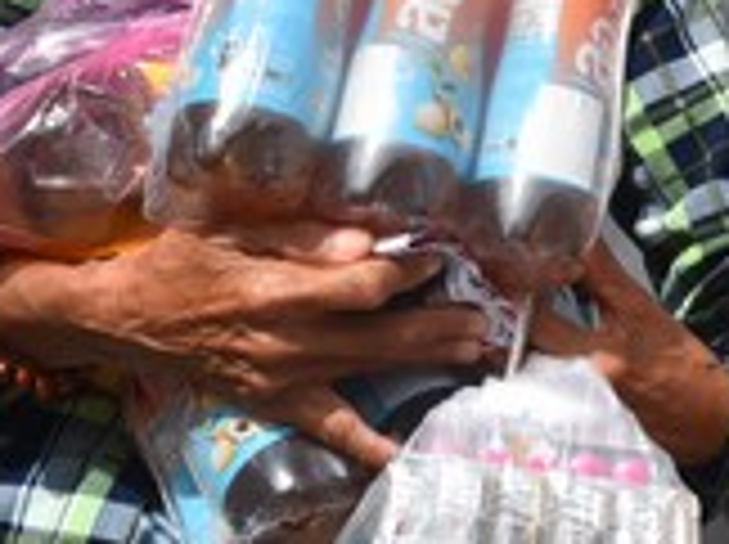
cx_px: 1066
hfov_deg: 12.8
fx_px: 3091
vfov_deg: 9.9
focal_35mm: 147
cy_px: -117
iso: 200
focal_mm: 38
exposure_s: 1/400
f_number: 10
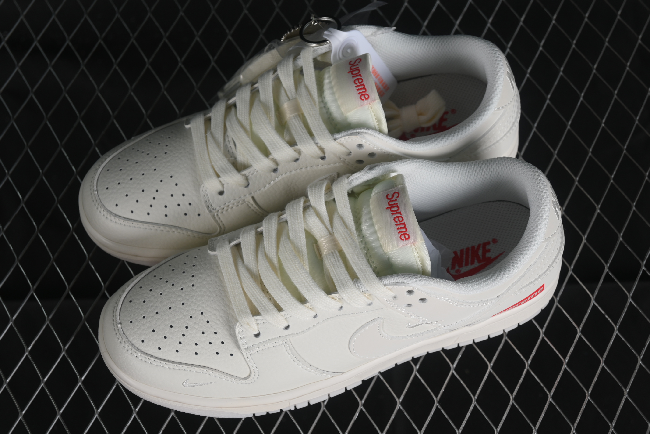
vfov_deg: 18.2
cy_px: 217
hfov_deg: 27.0
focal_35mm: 75
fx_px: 1354
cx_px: 325
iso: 160
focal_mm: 50
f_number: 7.1
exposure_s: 1/100
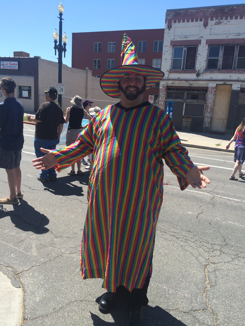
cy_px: 163
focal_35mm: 29
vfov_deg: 61.7
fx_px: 274
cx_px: 122
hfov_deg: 48.2
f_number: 2.2
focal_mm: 4.15
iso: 32
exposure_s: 1/1368
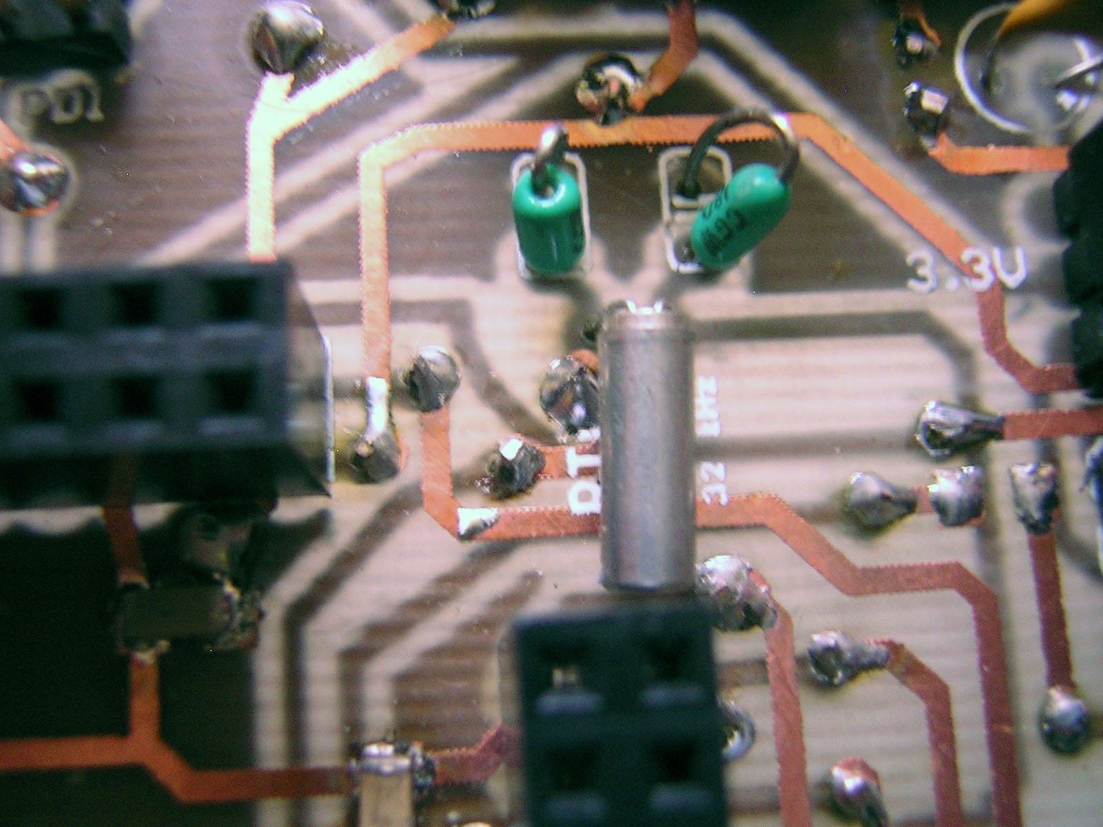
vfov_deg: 39.7
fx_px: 1147
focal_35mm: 36
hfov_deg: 51.4
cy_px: 414
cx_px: 552
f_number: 2.6
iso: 289
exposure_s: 1/3.1
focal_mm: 4.7
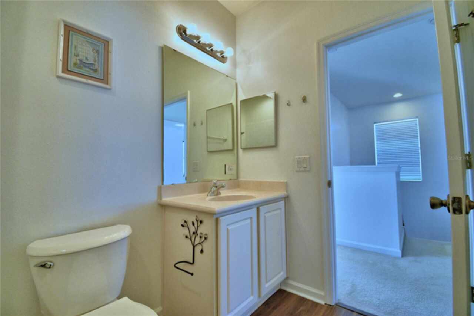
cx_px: 237
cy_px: 158
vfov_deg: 77.3
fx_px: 197
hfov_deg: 100.4
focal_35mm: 15
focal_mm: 10
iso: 400
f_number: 4.5
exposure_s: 1/100
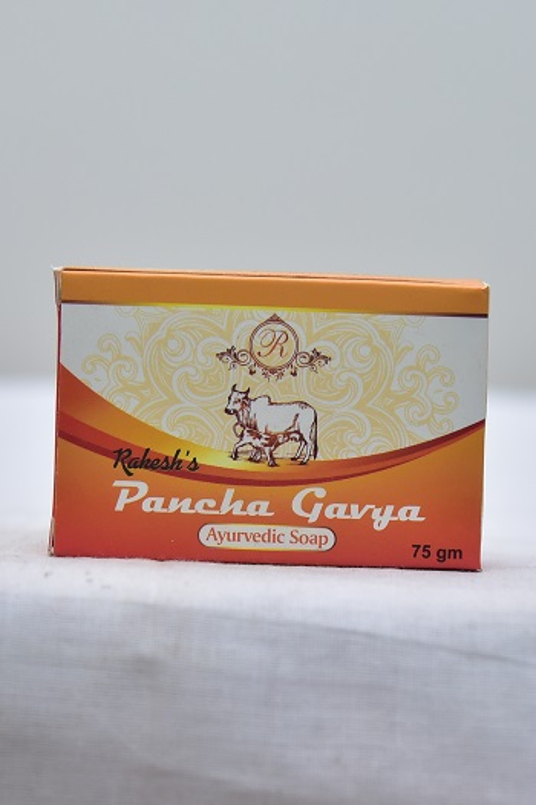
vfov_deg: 23.9
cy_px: 402
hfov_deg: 16.1
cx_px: 268
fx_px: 1901
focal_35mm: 85
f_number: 4
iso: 1600
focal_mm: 85
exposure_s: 1/125
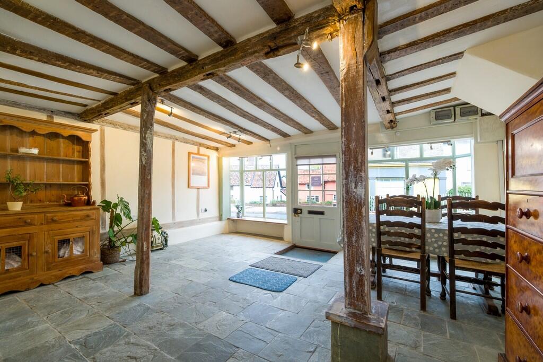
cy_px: 181
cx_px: 272
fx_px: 226
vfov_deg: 77.3
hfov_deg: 100.4
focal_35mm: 15
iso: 160
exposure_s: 1/10
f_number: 7.1
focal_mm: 10.3
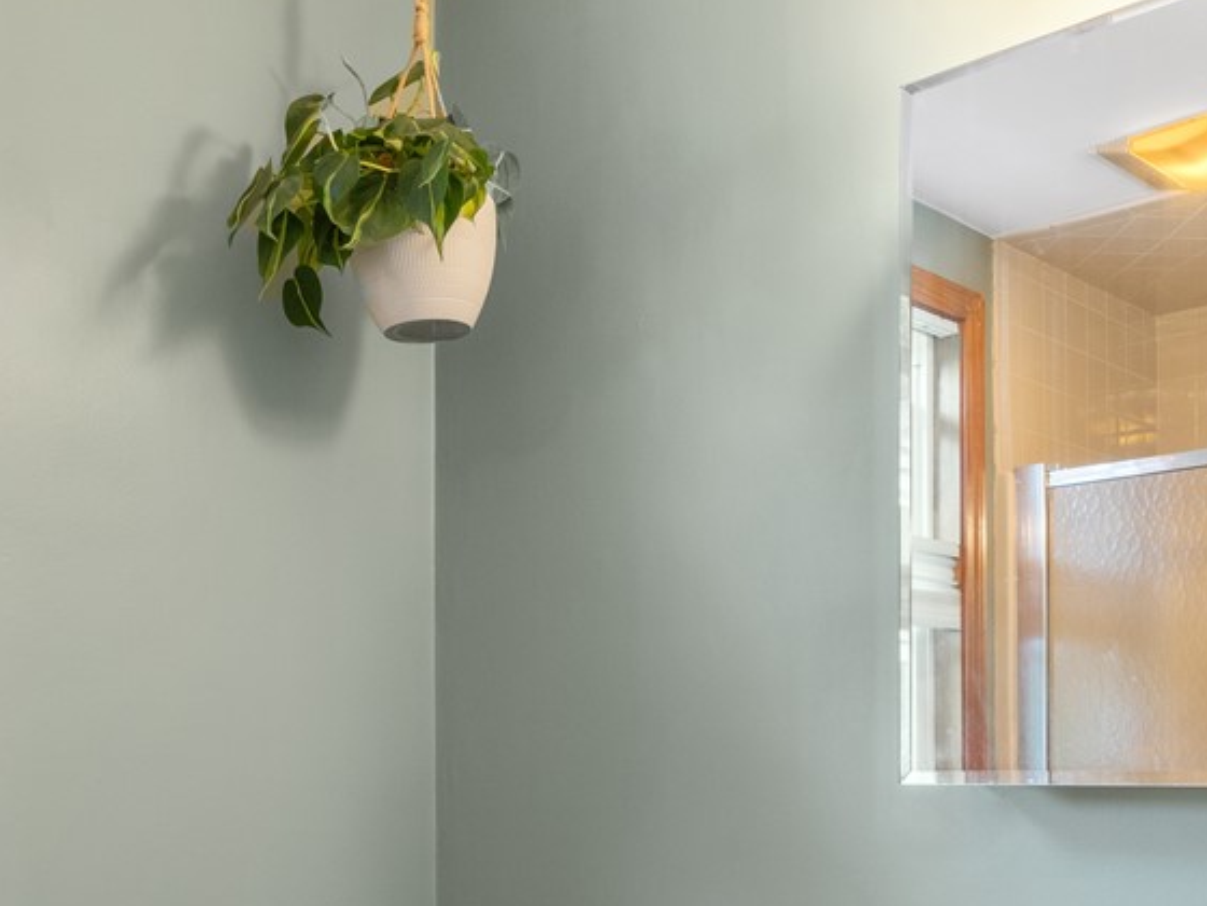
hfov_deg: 44.7
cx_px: 496
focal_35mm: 42
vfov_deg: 33.1
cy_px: 761
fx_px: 1462
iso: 320
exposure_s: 1/8
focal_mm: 15
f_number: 7.1
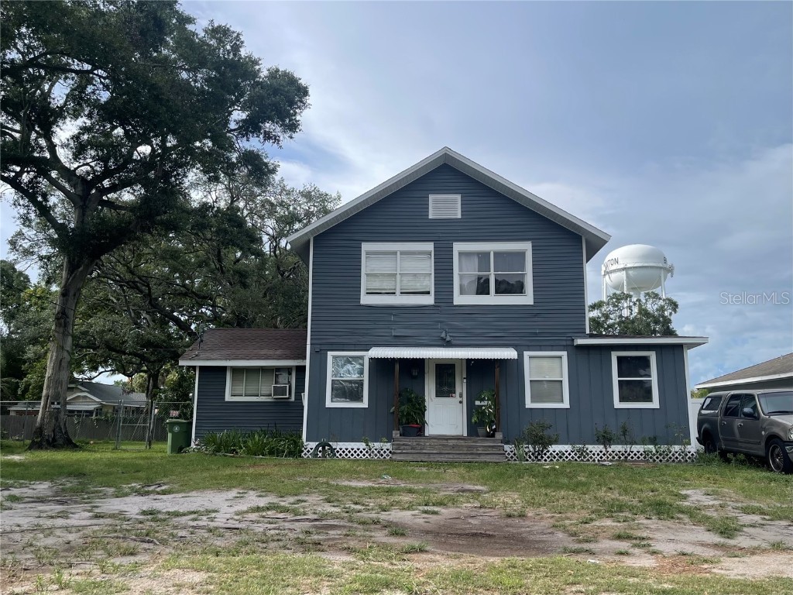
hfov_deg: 67.3
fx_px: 596
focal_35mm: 26
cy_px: 298
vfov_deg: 53.1
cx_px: 396
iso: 32
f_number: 1.6
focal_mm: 5.1
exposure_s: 1/2786
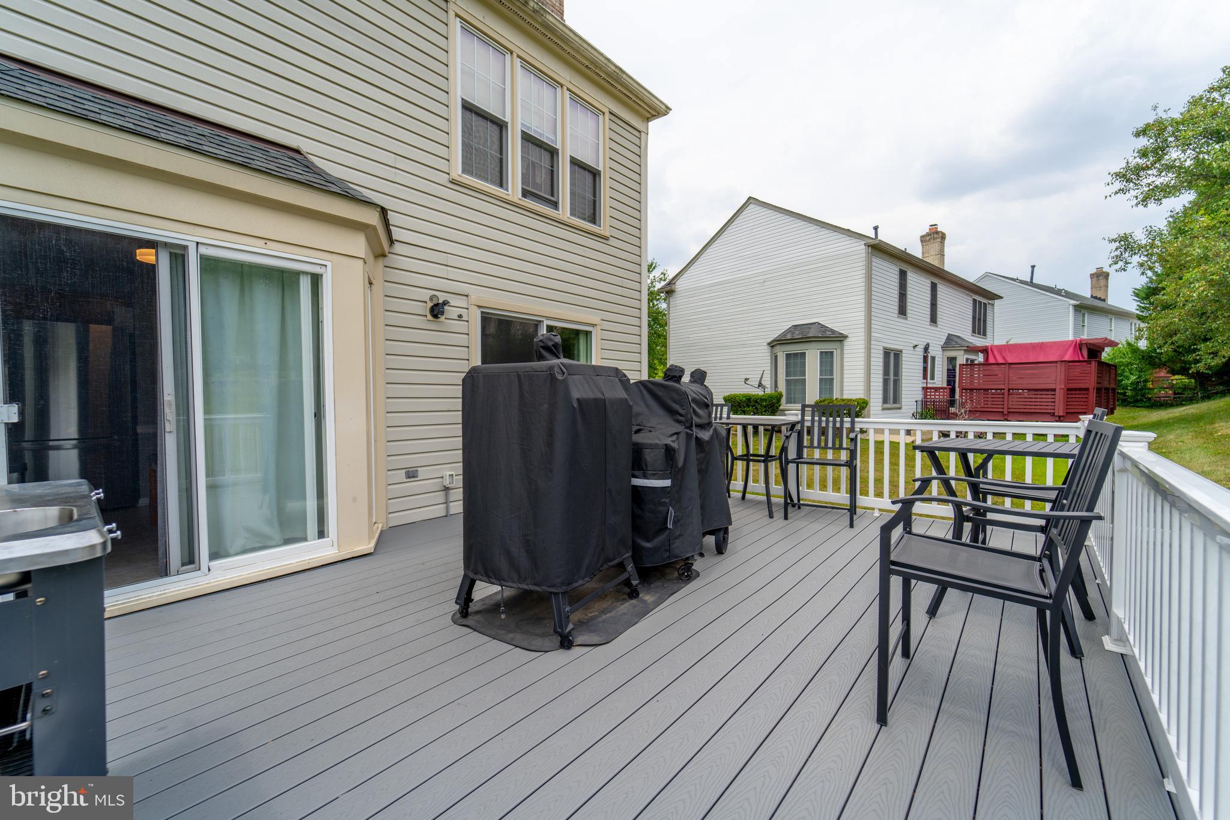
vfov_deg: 81.2
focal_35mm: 14
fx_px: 478
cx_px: 615
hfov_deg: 104.3
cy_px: 410
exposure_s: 1/500
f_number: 5
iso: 100
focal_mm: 14
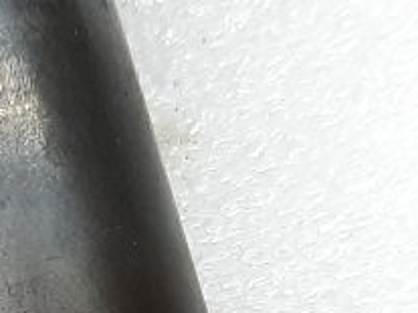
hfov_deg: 13.4
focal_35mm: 145
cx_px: -38
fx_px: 1750
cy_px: 505
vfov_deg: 9.8
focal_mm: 4.6
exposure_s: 1/50
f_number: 2
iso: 100
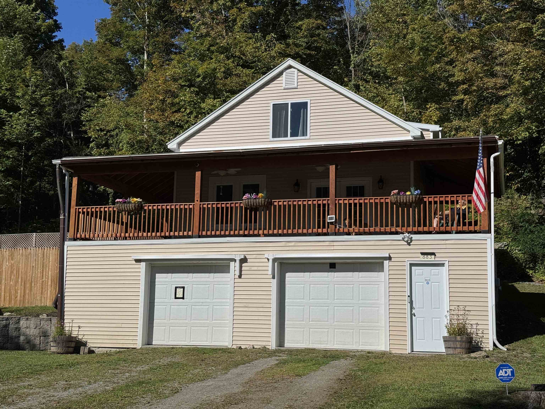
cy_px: 204
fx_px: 756
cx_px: 272
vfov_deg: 30.3
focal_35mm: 48
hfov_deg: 39.7
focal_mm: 6.76
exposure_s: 1/12500
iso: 80
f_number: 1.78
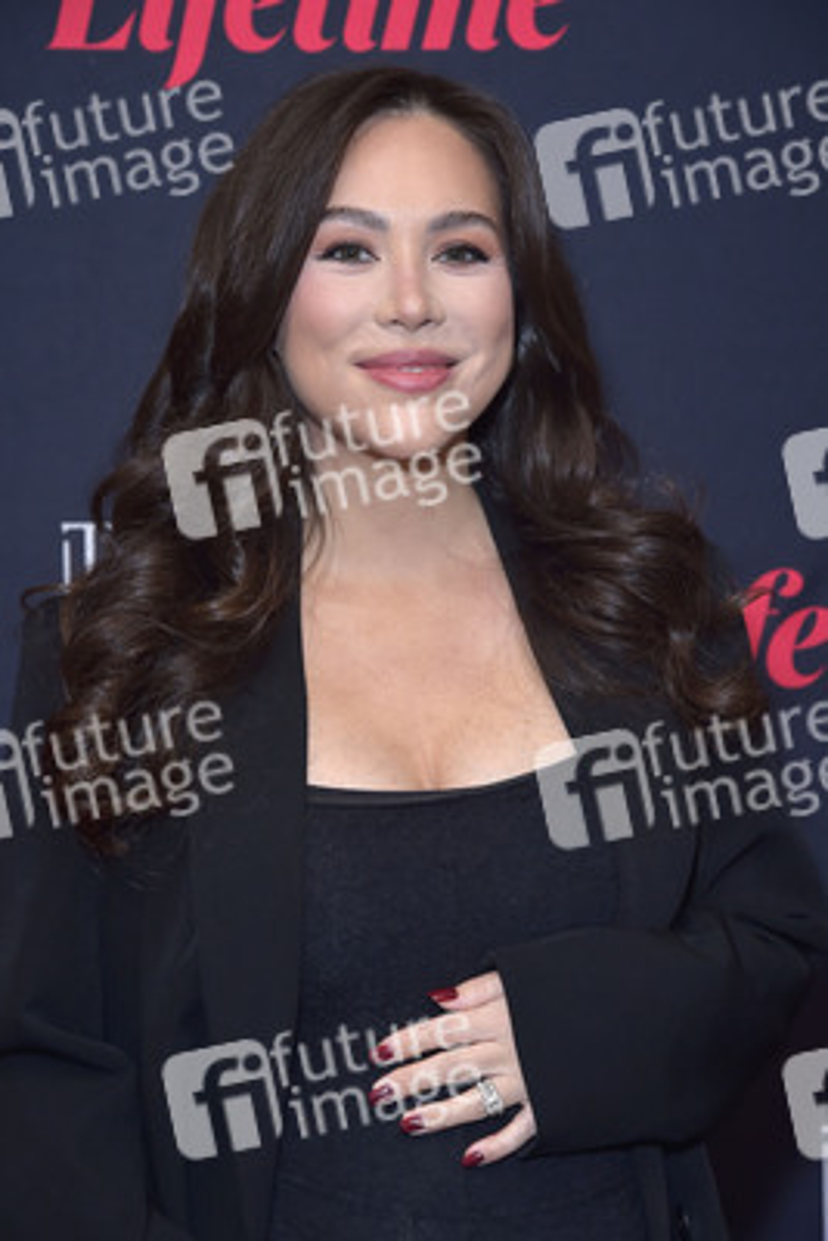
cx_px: 414
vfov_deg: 21.5
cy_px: 620
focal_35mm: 95
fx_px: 3274
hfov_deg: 14.4
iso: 1000
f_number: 6.3
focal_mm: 95
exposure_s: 1/250
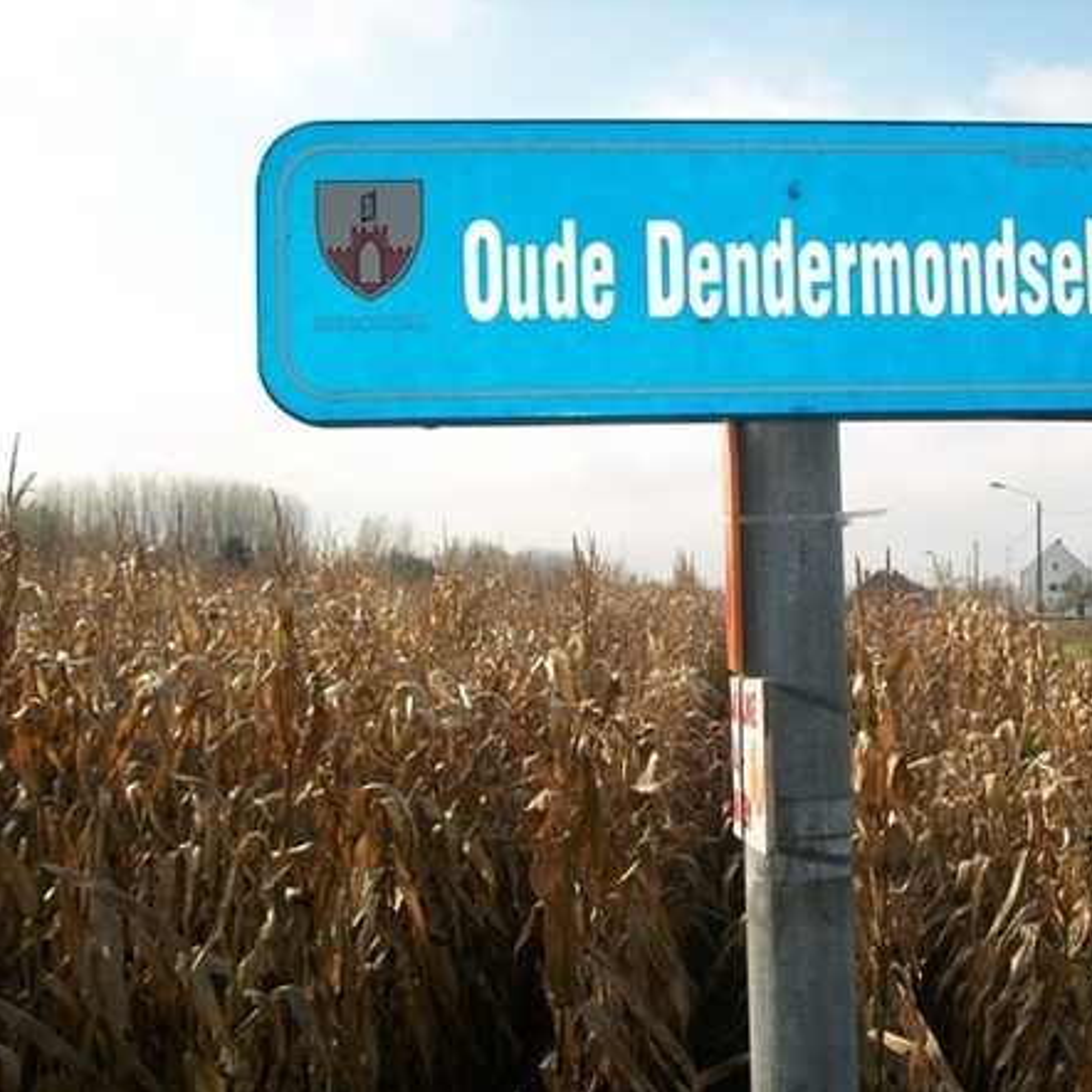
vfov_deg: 35.4
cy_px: 553
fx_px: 1713
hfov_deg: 35.1
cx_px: 699
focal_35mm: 48
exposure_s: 1/640
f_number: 3.2
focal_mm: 7.1
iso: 80
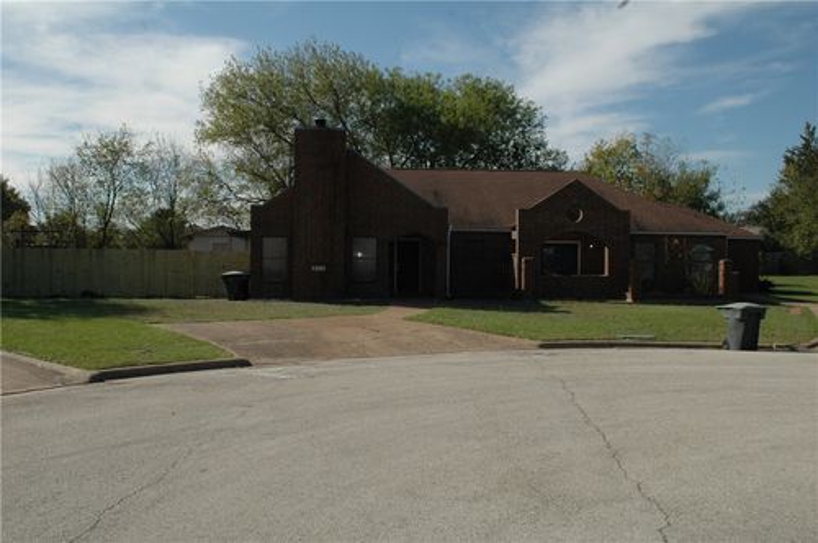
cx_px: 409
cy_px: 272
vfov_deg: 39.9
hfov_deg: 57.3
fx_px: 749
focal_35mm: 33
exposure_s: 1/500
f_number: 14
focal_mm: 22
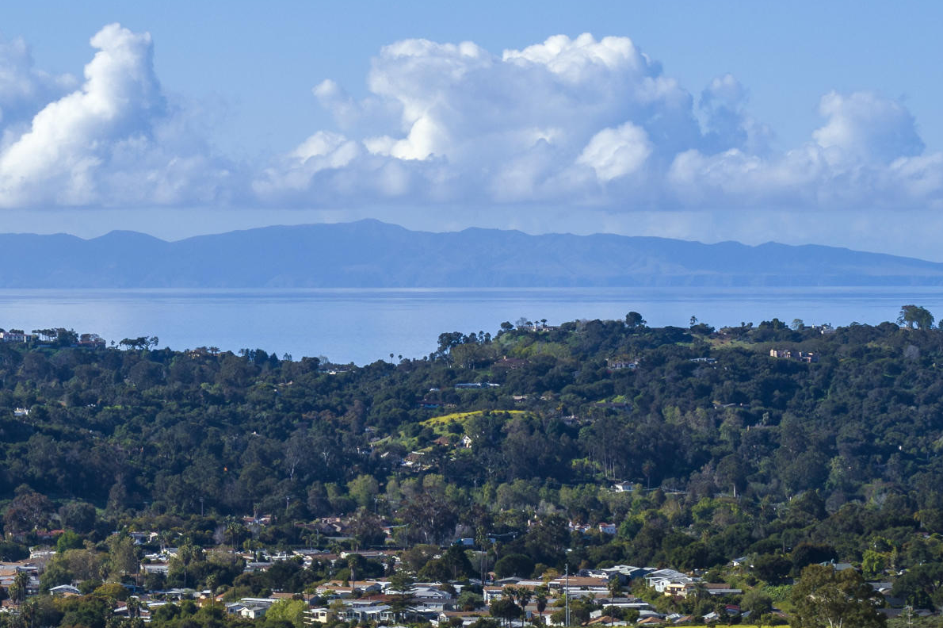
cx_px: 174
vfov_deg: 7.2
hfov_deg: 10.8
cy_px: 584
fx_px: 4948
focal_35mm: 189
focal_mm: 50
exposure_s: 1/50
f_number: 8
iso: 100
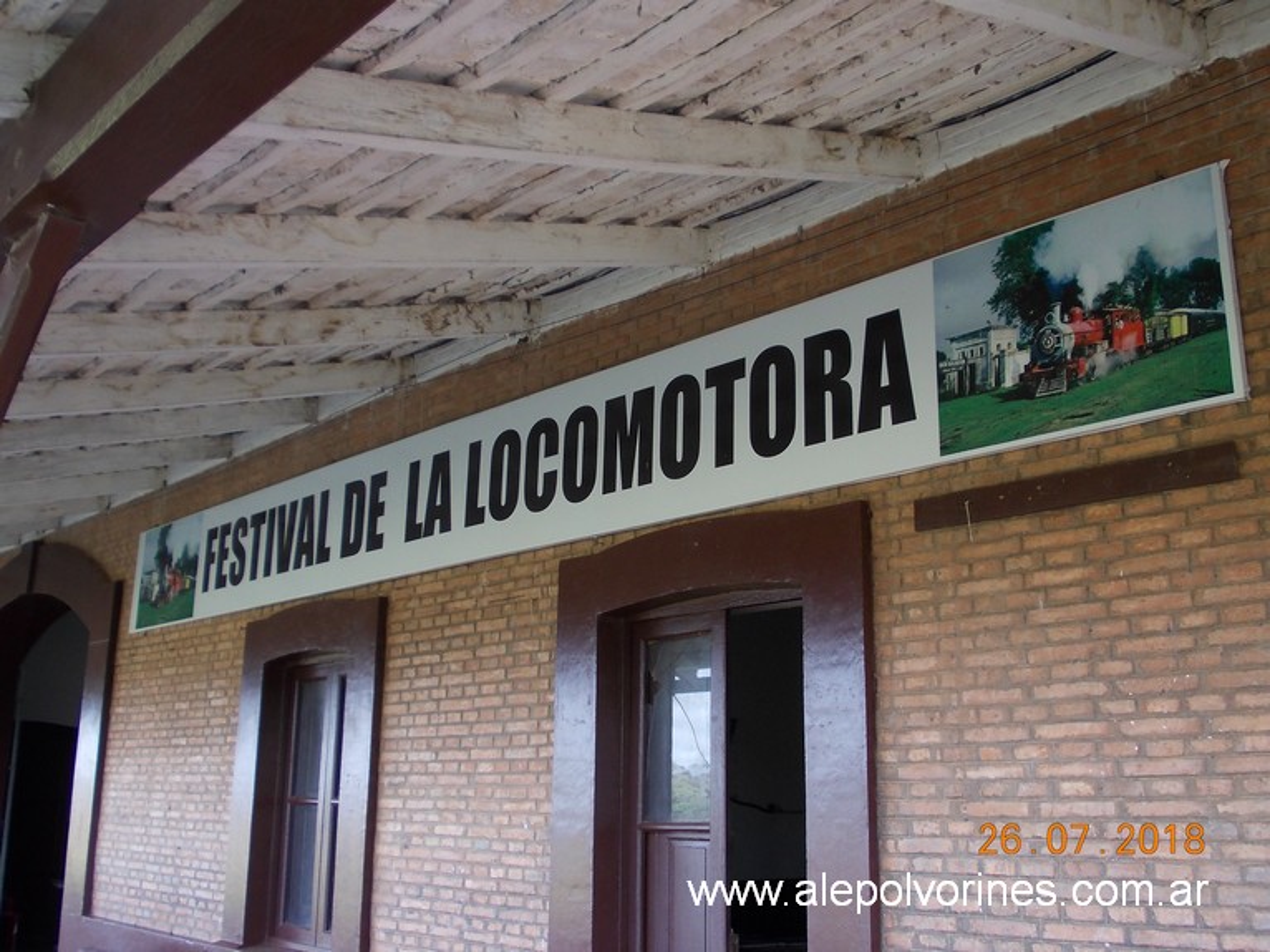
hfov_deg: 49.0
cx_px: 635
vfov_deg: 37.7
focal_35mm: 38
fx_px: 1394
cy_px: 476
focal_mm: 5.3
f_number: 3.1
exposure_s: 1/50
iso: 80
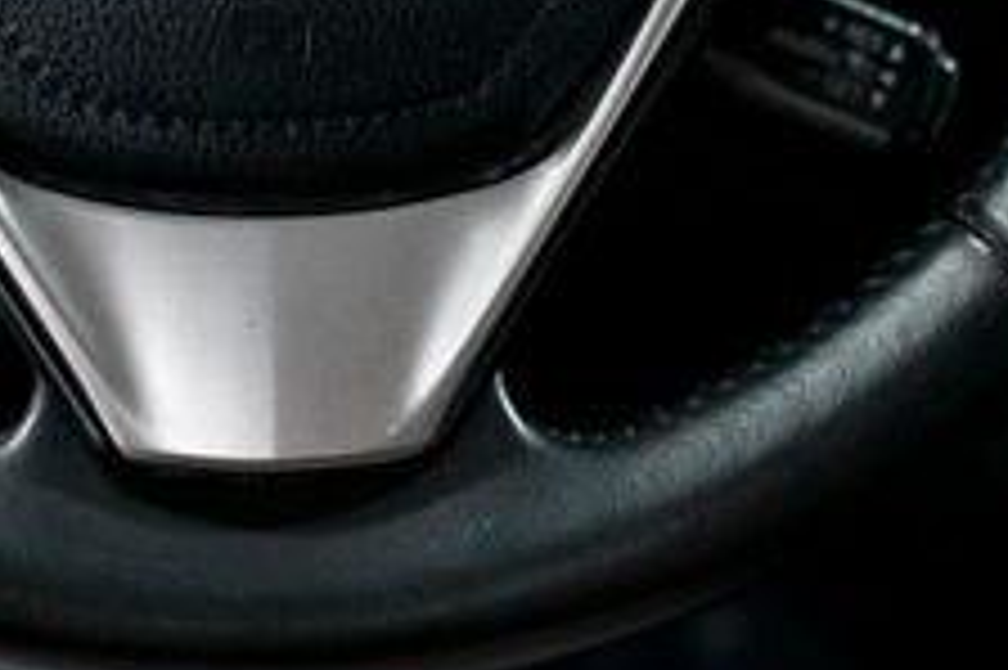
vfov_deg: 11.1
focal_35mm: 120
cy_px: -182
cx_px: 279
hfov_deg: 17.0
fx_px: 3357
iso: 2500
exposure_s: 1/320
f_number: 3.5
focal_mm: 42
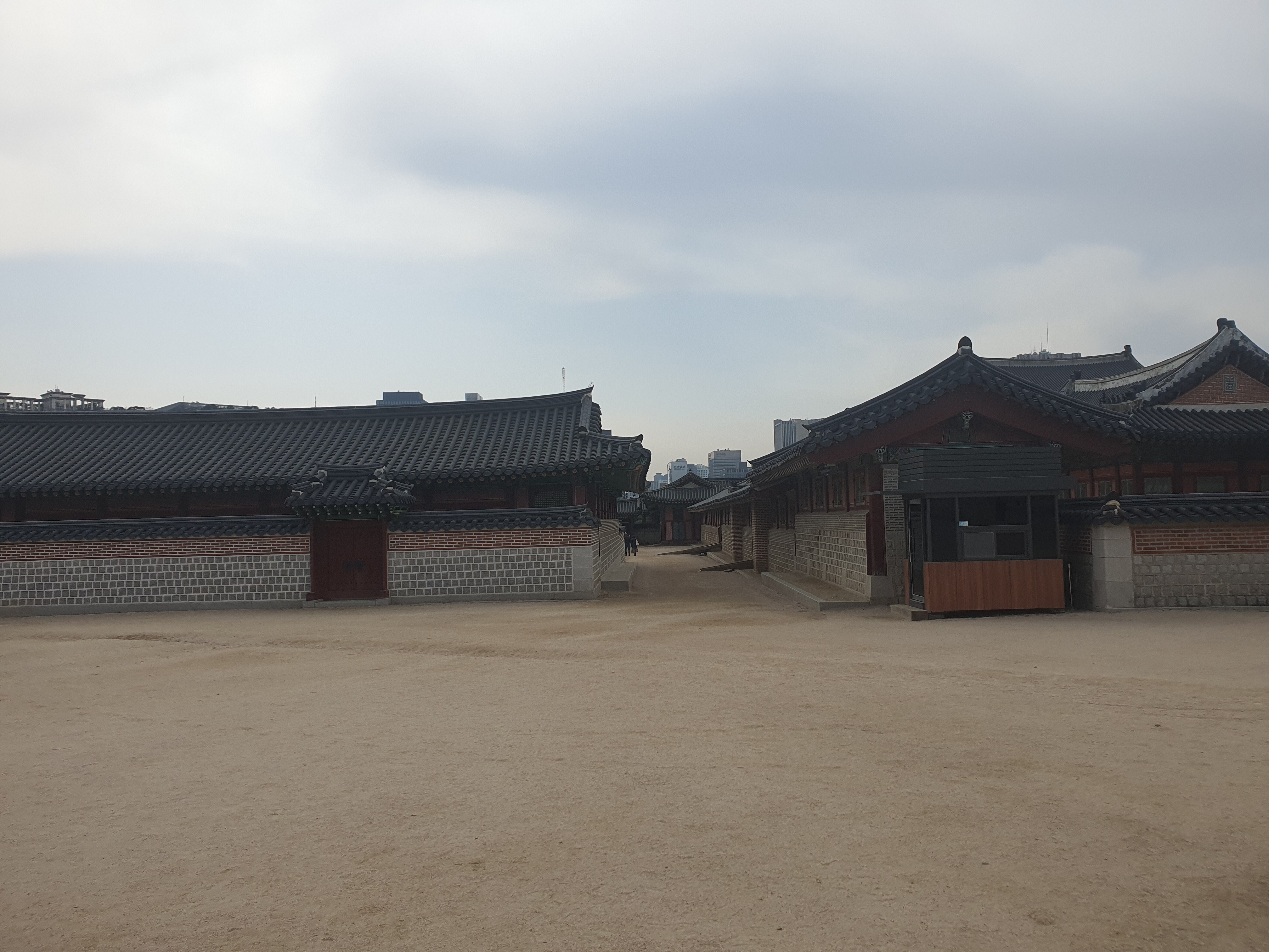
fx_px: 953
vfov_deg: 53.1
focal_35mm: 26
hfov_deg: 67.3
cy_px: 476
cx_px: 634
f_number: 2.4
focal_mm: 4.3
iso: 50
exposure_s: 1/2248
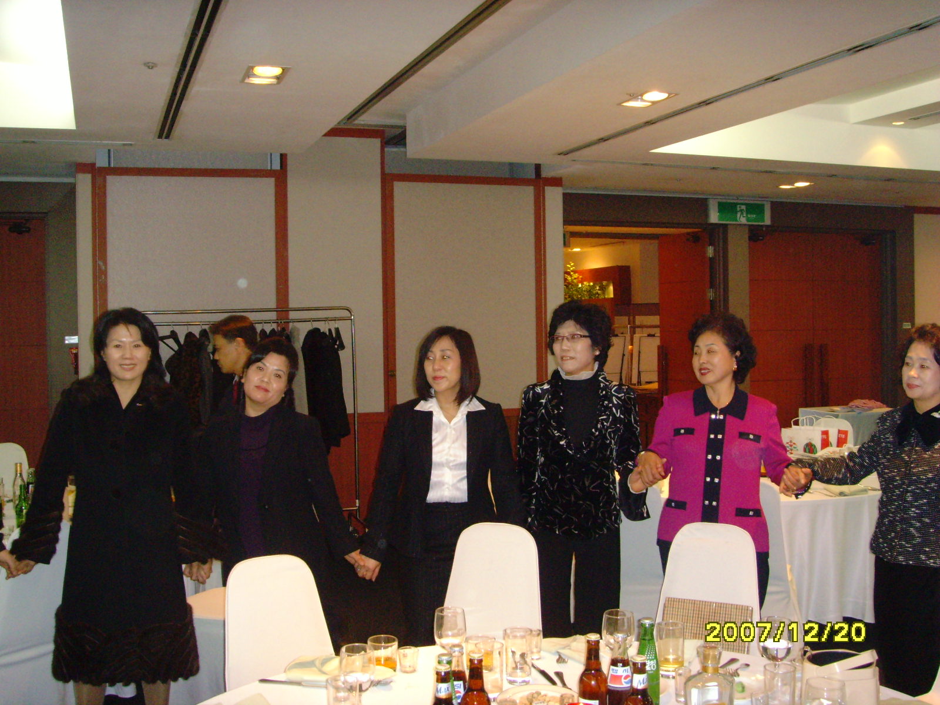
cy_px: 352
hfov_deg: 47.9
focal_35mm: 39
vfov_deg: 36.8
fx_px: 1059
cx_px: 470
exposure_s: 1/45
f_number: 3.5
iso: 400
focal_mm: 6.6
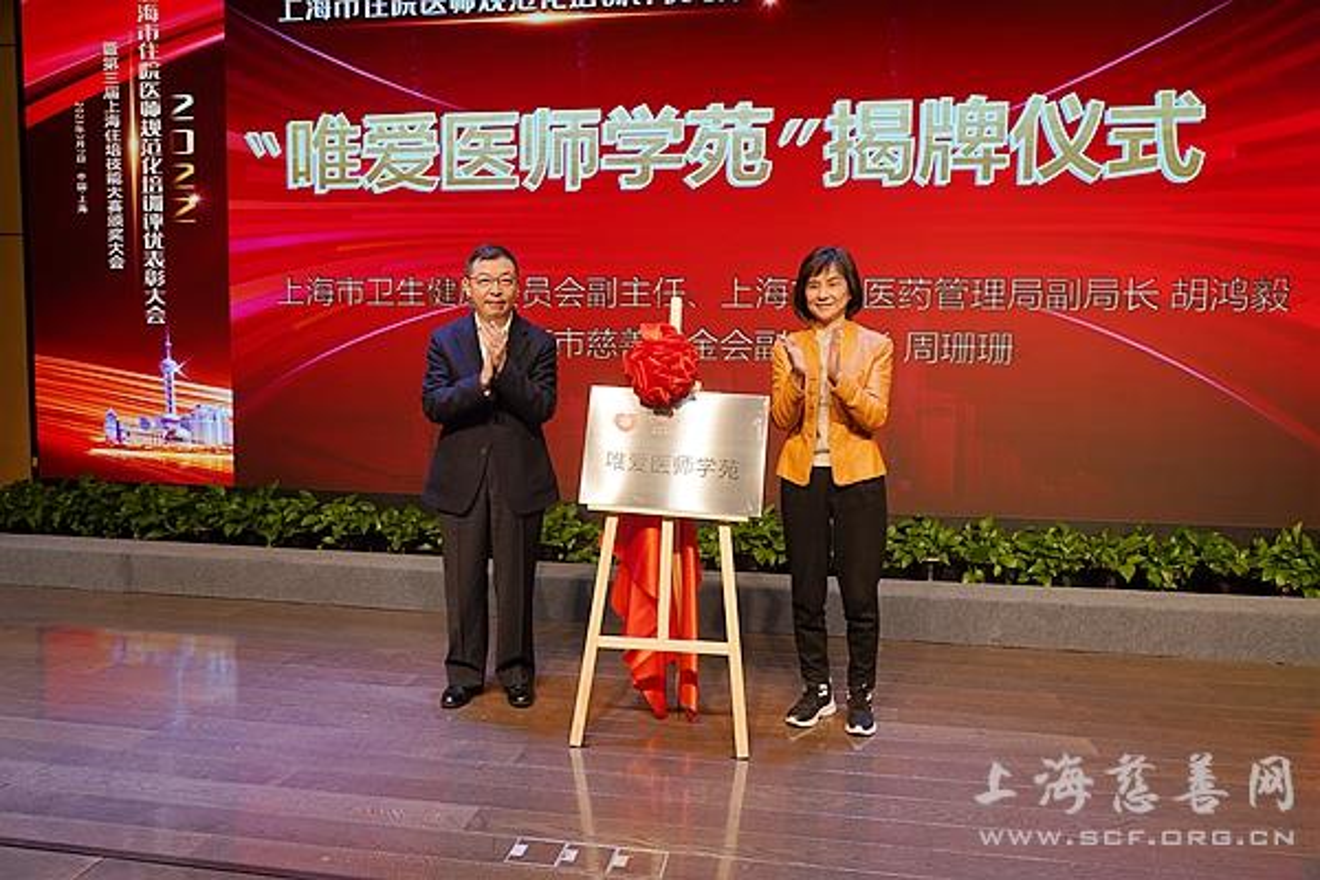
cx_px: 660
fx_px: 917
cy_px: 440
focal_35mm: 25
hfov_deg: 71.5
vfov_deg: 51.3
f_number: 5
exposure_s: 1/50
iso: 160
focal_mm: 25
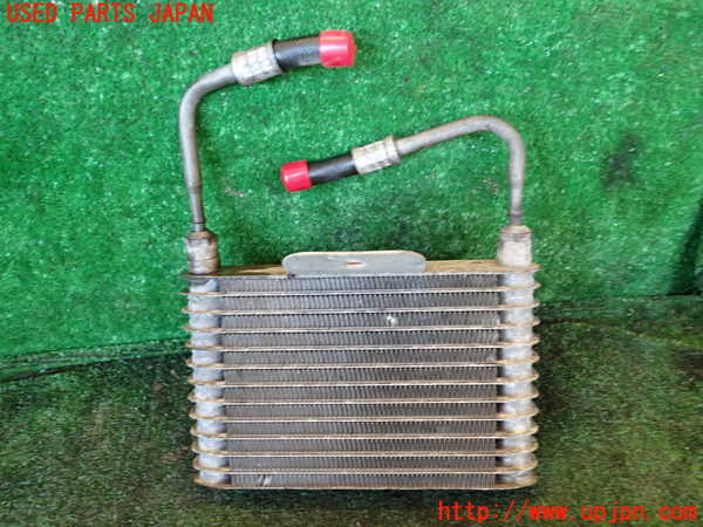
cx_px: 352
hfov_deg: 60.0
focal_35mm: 30
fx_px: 609
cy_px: 264
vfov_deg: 46.8
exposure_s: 1/30
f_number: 2.3
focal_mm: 5.4
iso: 400
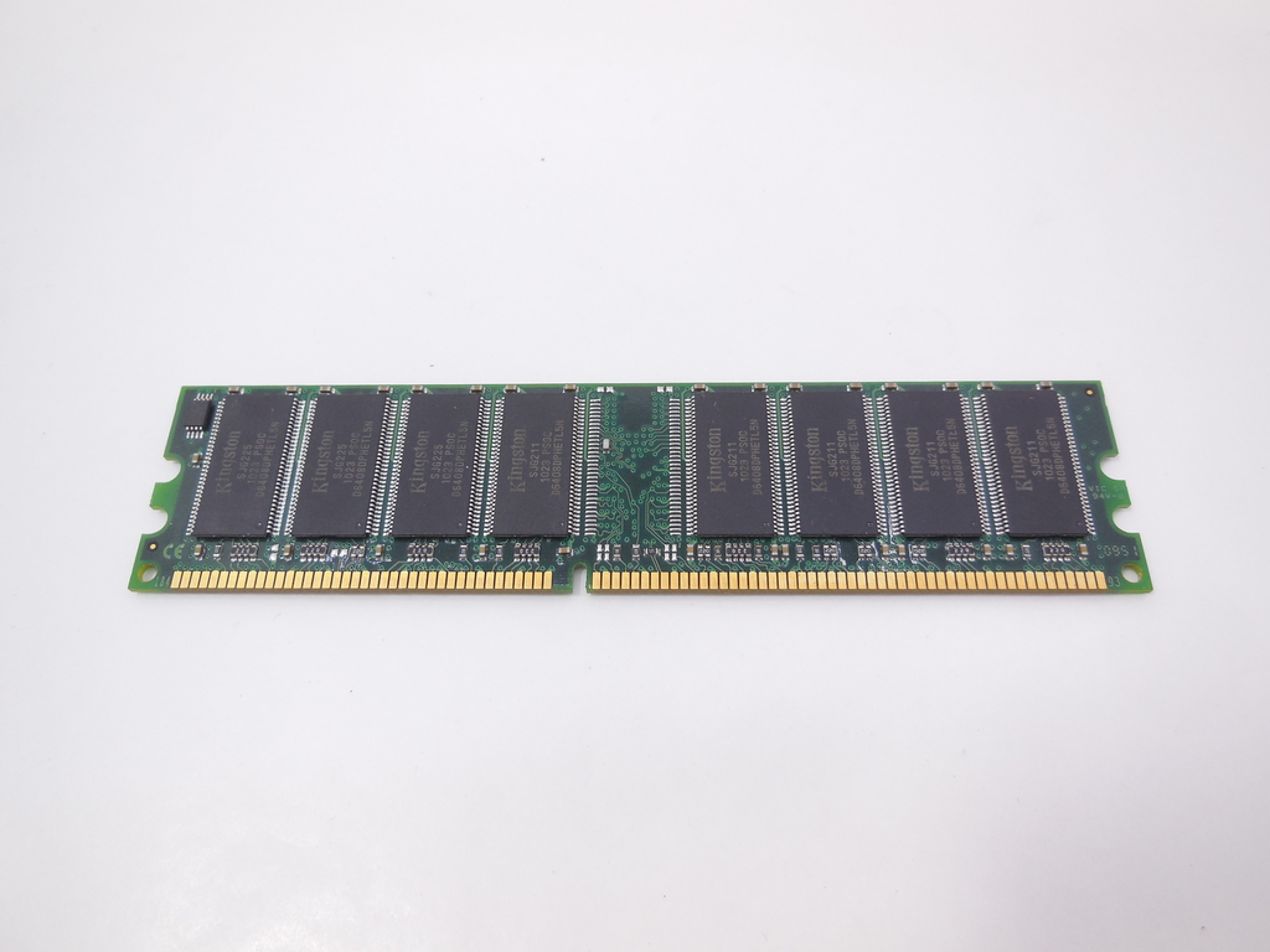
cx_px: 635
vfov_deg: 54.9
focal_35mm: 25
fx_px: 917
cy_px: 476
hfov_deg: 69.4
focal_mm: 4.5
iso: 125
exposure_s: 1/80
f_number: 3.1
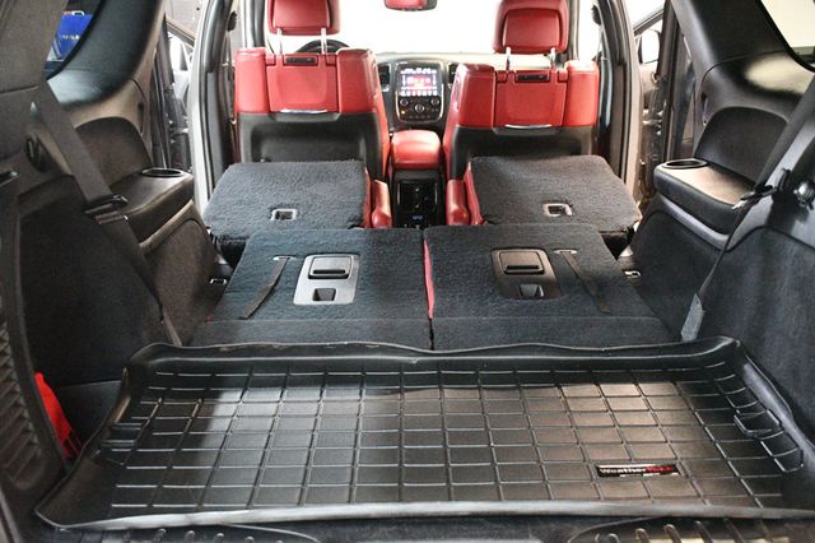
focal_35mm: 36
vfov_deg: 36.8
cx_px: 408
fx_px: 815
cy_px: 272
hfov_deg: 53.2
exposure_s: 1/60
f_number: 3.8
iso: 10000
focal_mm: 24
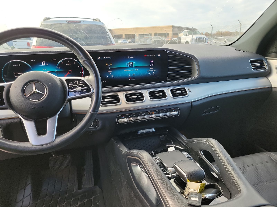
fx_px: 192
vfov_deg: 56.8
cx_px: 138
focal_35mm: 24
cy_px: 104
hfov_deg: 71.6
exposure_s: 1/59
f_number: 1.8
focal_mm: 6.7
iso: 63
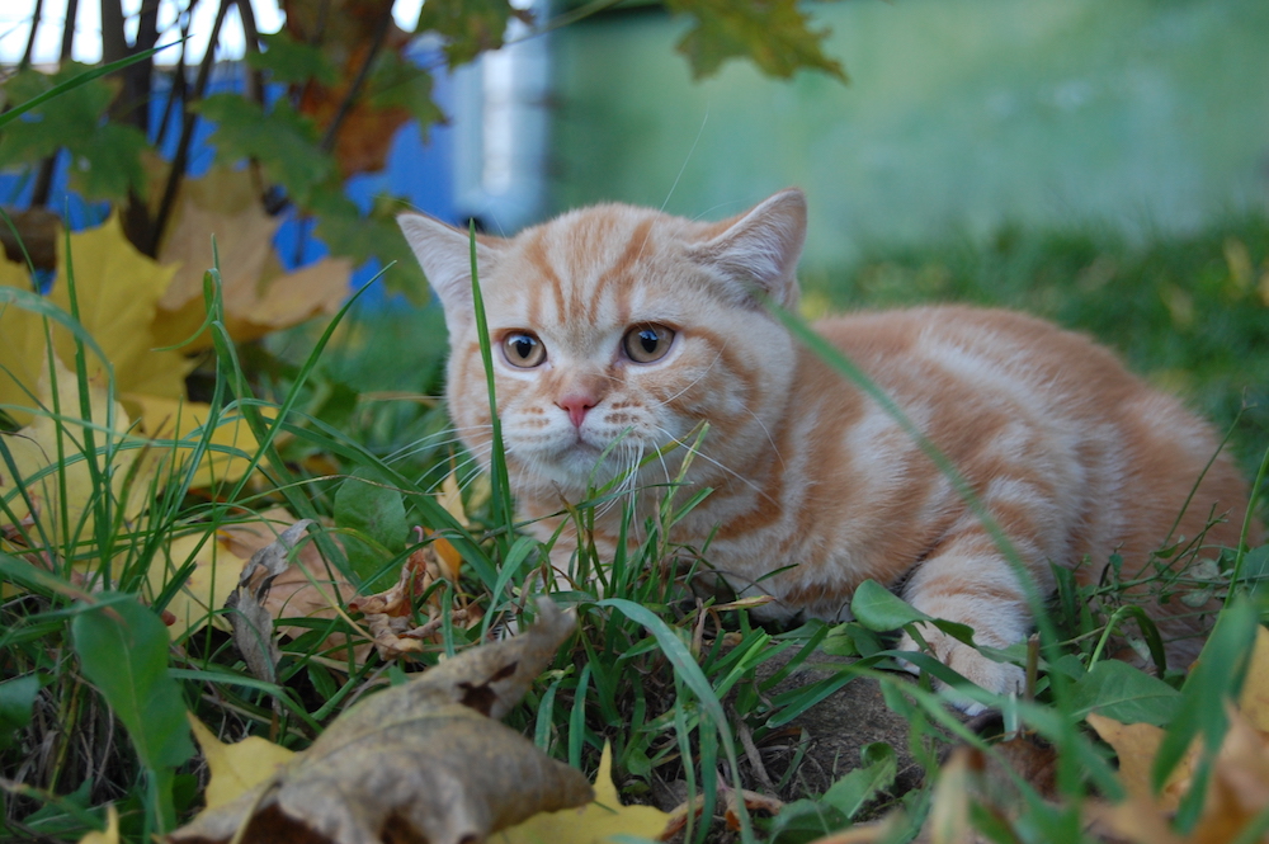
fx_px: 2536
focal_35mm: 72
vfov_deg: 18.9
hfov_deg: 28.1
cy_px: 422
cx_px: 634
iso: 400
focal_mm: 48
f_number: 5.6
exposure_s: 1/80
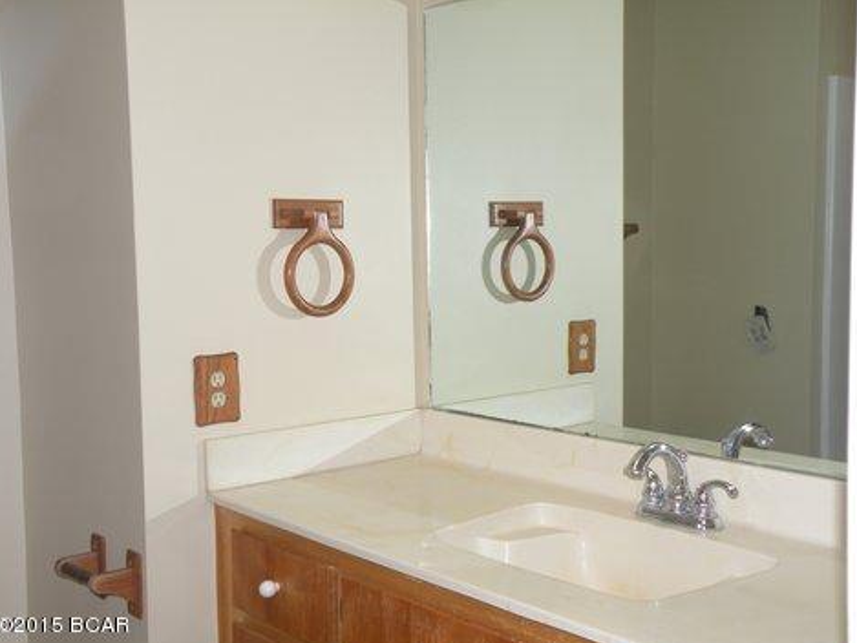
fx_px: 1065
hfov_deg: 43.8
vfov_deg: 33.6
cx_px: 424
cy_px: 327
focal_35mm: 43
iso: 64
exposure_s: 1/35.1
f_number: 3.2
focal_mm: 7.4
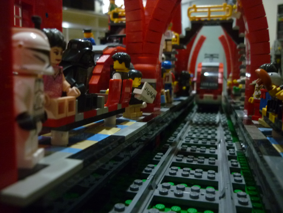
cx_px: 142
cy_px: 106
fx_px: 270
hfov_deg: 55.4
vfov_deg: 42.9
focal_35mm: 33
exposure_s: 1/8
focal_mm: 5.5
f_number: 2.8
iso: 400
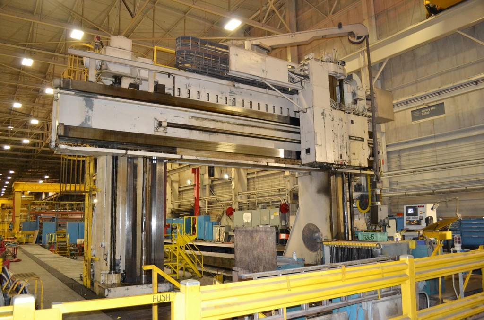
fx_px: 362
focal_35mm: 27
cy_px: 160
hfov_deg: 67.5
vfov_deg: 47.6
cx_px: 242
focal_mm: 18
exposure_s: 1/60
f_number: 3.5
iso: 2200
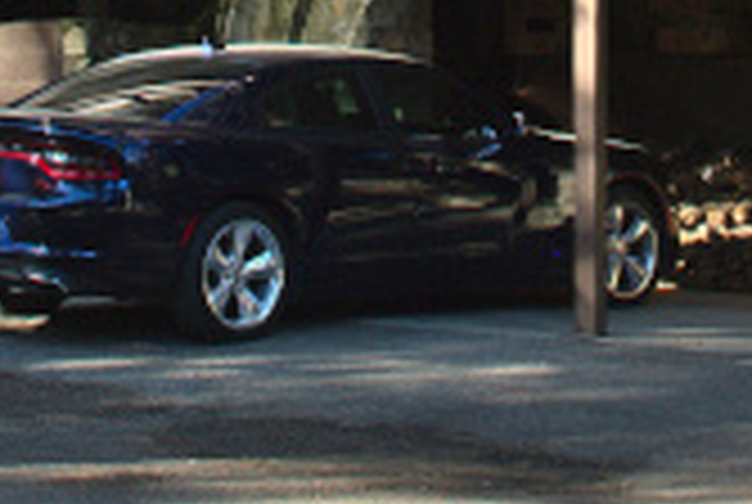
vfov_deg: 8.6
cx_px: 419
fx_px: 3181
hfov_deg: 13.5
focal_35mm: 152
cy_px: -500
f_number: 10
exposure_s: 1/30
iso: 320
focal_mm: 22
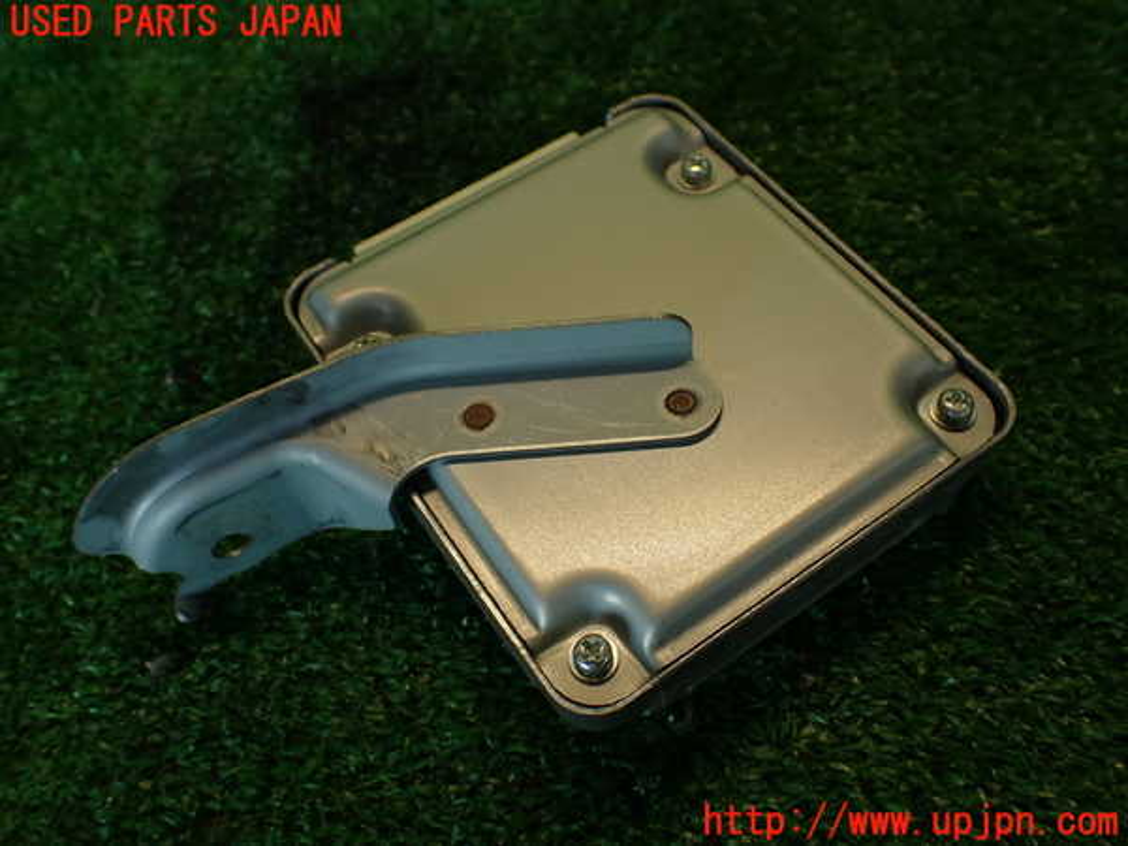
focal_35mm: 32
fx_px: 1043
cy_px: 423
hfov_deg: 56.8
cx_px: 564
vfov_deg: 44.2
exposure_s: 1/60
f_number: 2.4
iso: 100
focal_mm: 5.79
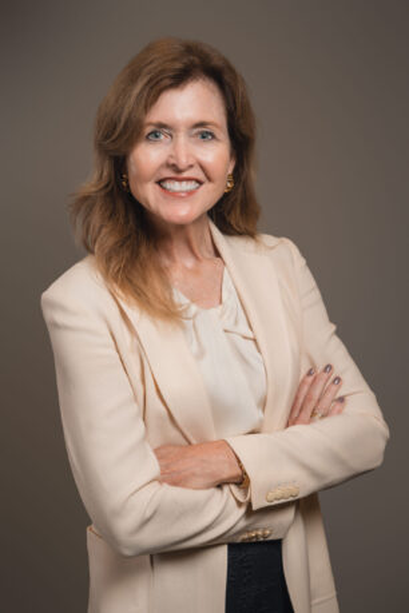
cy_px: 306
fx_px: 1193
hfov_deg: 19.5
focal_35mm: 70
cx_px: 204
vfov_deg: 28.8
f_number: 4.5
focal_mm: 70
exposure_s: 1/400
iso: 100
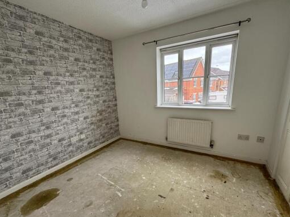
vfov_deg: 77.8
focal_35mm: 16
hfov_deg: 94.5
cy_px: 120
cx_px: 143
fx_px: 134
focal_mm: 2.22
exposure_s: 1/99
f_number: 2.2
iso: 160
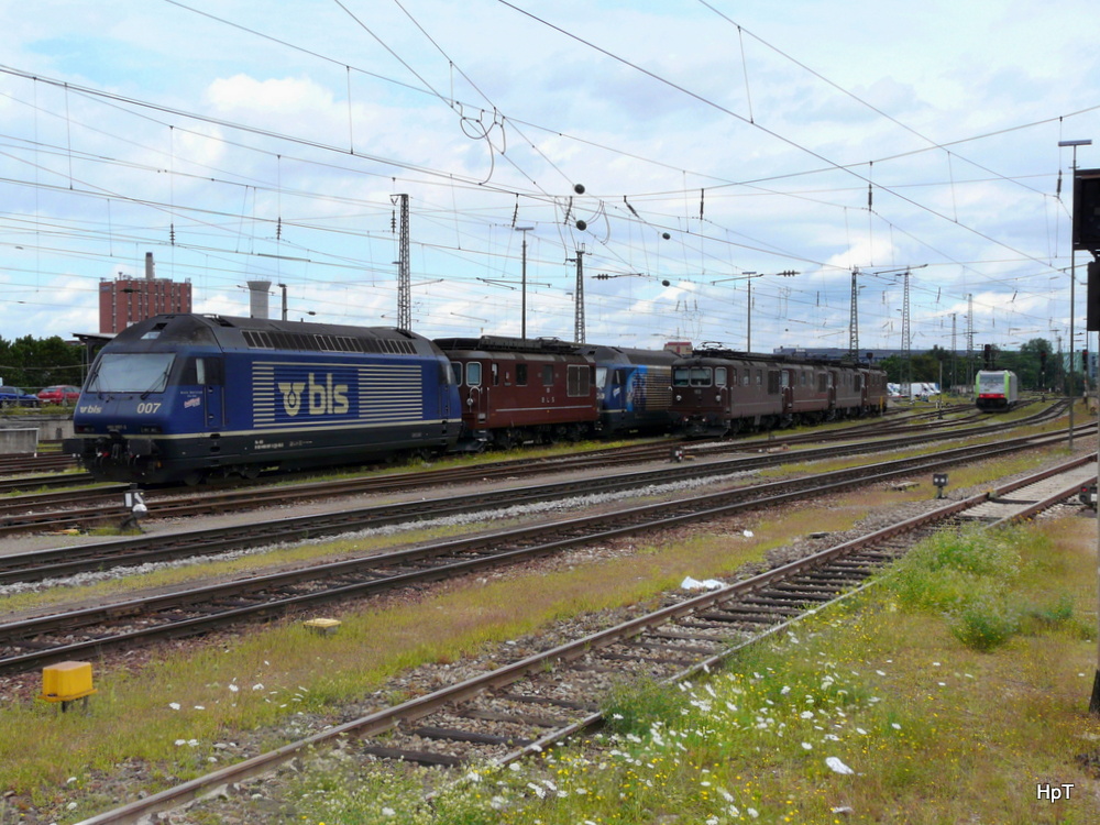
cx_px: 550
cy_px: 412
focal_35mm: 45
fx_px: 1430
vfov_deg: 32.2
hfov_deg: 42.1
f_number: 5.6
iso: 100
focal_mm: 7.4
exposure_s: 1/320
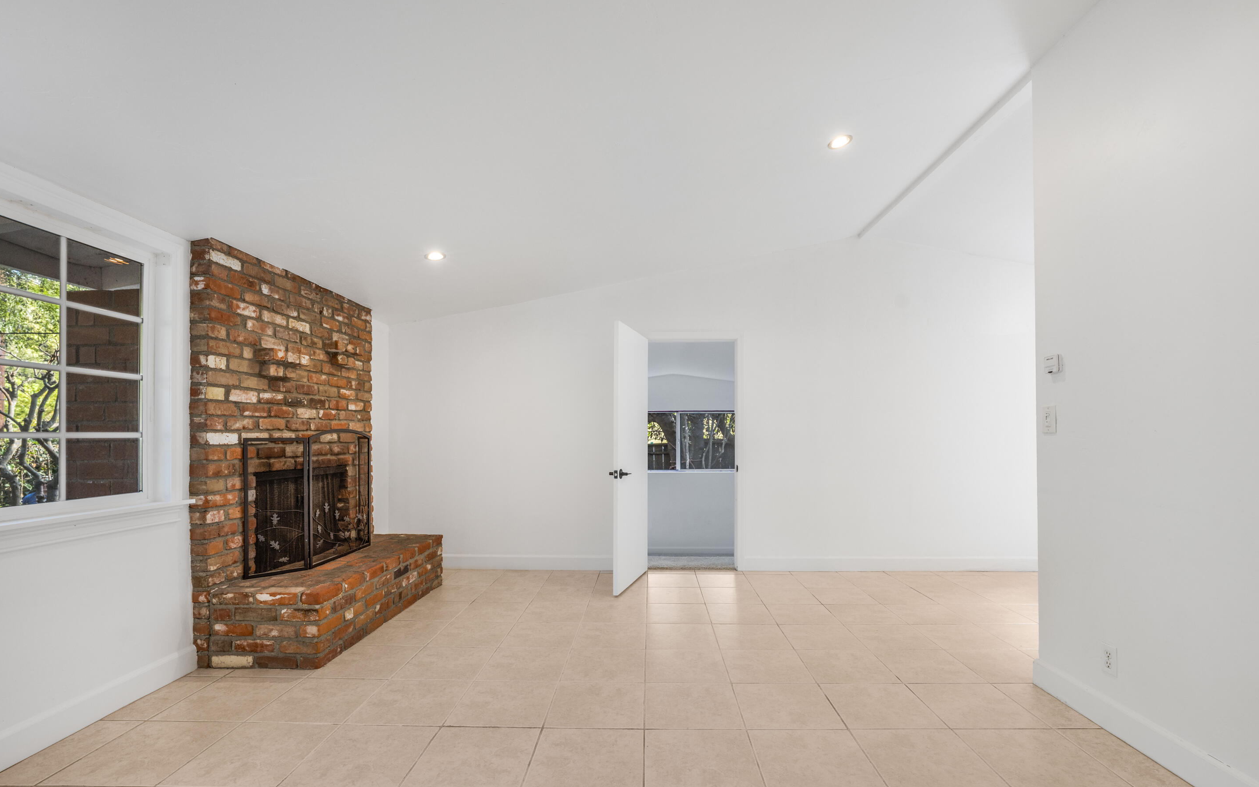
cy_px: 435
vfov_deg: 74.6
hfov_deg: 101.5
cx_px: 622
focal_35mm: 15
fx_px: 515
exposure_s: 1/15
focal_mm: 14
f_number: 8
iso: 320
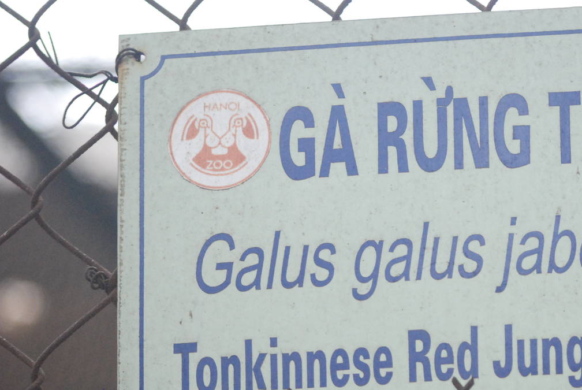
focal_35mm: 238
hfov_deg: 8.6
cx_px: 452
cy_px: 247
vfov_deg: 5.8
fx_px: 3853
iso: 1600
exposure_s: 1/160
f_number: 5
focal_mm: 100
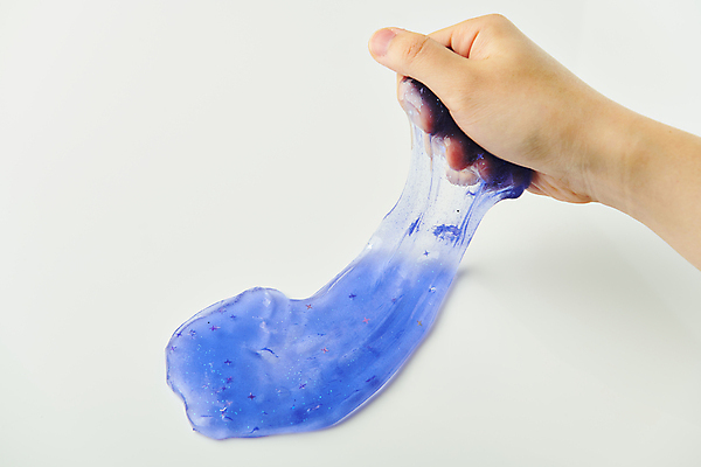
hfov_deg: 28.8
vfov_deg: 19.5
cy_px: 234
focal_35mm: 70
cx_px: 350
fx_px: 1363
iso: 31
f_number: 8
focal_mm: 70
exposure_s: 1/125
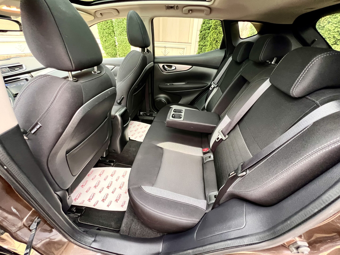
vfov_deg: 89.9
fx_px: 128
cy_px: 128
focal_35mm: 13
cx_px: 170
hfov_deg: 106.2
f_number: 1.8
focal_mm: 1.57
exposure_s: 1/60
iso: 320
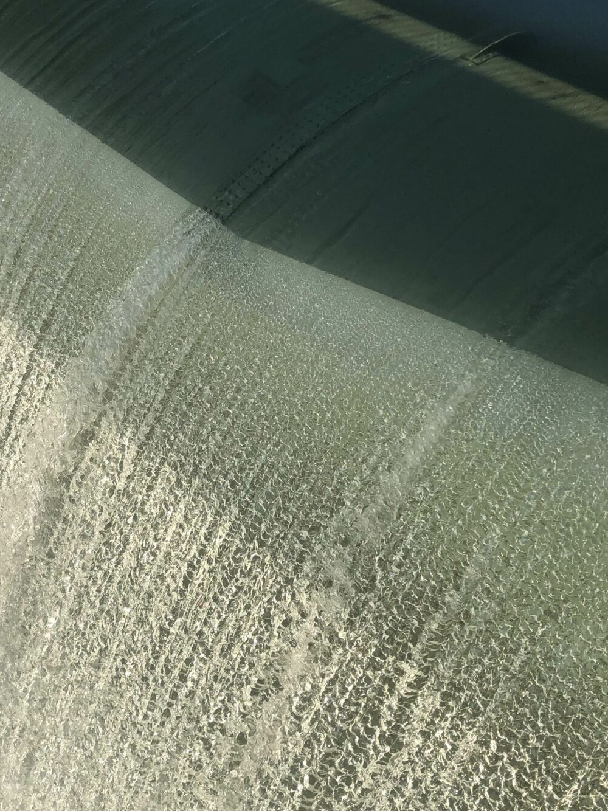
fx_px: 1007
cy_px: 356
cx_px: 218
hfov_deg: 33.4
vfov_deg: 43.8
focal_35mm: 43
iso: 20
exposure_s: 1/1946
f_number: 1.8
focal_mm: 3.99
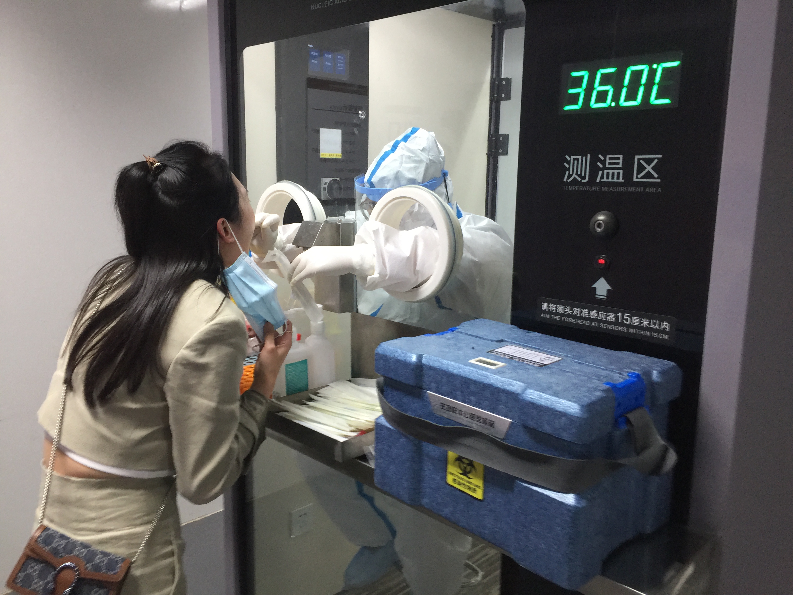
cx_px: 396
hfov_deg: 61.7
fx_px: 664
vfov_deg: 48.2
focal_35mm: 29
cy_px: 298
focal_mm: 4.15
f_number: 2.2
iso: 64
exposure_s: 1/17
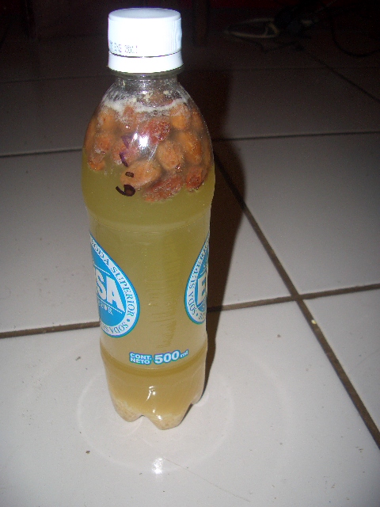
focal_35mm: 35
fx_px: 512
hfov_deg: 40.7
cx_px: 190
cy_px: 254
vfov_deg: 52.6
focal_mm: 5.8
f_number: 2.6
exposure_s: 1/60
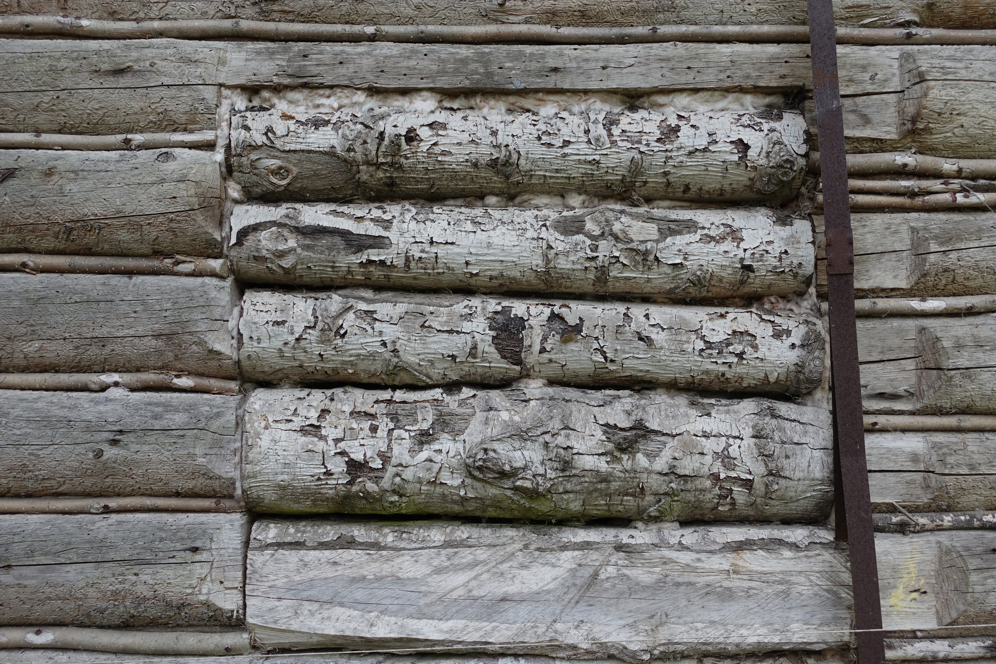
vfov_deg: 38.9
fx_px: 941
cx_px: 498
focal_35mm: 34
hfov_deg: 55.8
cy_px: 332
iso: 125
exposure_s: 1/160
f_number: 4
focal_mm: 12.35
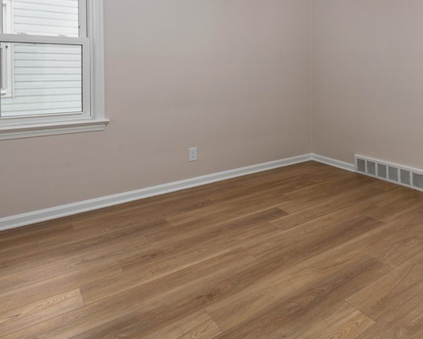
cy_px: 74
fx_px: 338
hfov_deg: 63.4
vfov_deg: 50.4
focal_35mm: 27
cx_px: 257
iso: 200
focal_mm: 14
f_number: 9
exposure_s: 1/60
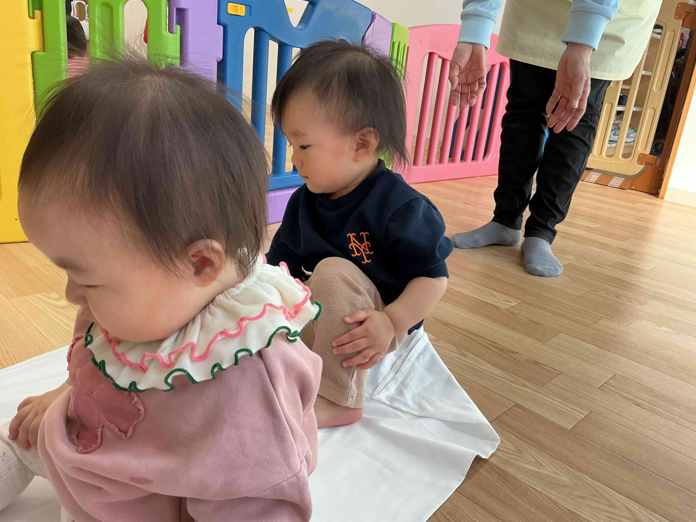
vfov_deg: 48.2
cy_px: 261
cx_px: 348
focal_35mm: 29
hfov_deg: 61.7
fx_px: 583
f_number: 1.8
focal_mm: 3
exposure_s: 1/120
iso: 32
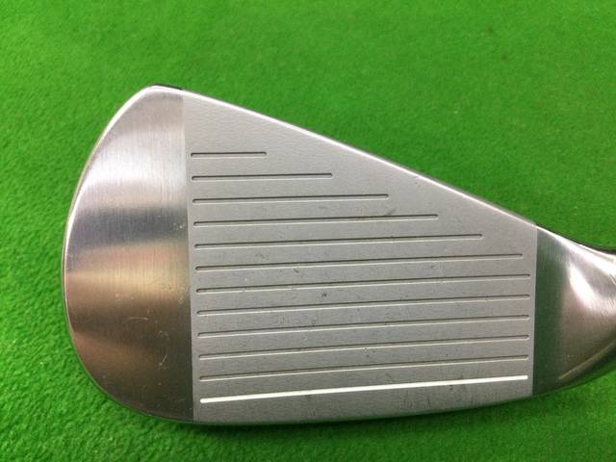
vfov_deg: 45.4
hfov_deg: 58.4
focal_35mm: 31
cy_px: 231
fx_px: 552
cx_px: 308
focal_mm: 3.3
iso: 100
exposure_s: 1/30
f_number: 2.4
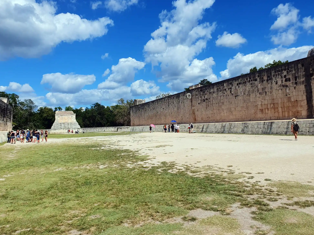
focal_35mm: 27
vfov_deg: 51.4
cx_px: 160
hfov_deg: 65.3
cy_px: 114
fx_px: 245
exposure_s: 1/2968
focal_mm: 4.32
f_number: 2.4
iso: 50
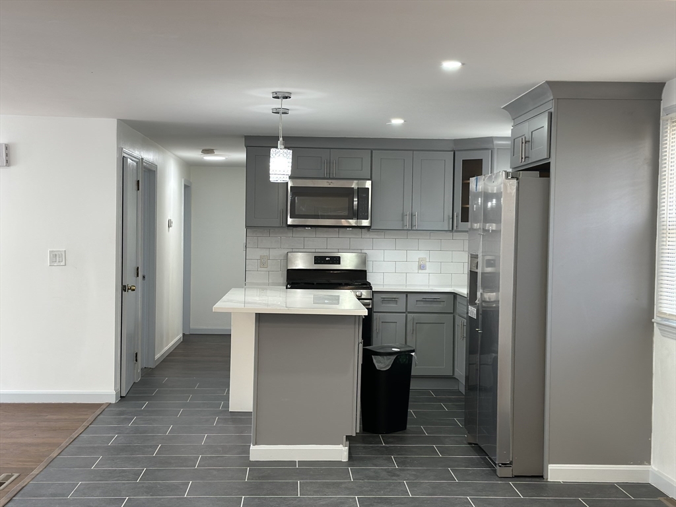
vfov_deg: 30.3
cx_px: 338
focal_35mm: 48
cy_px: 254
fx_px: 937
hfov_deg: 39.7
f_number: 1.78
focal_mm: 6.86
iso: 80
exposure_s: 1/60
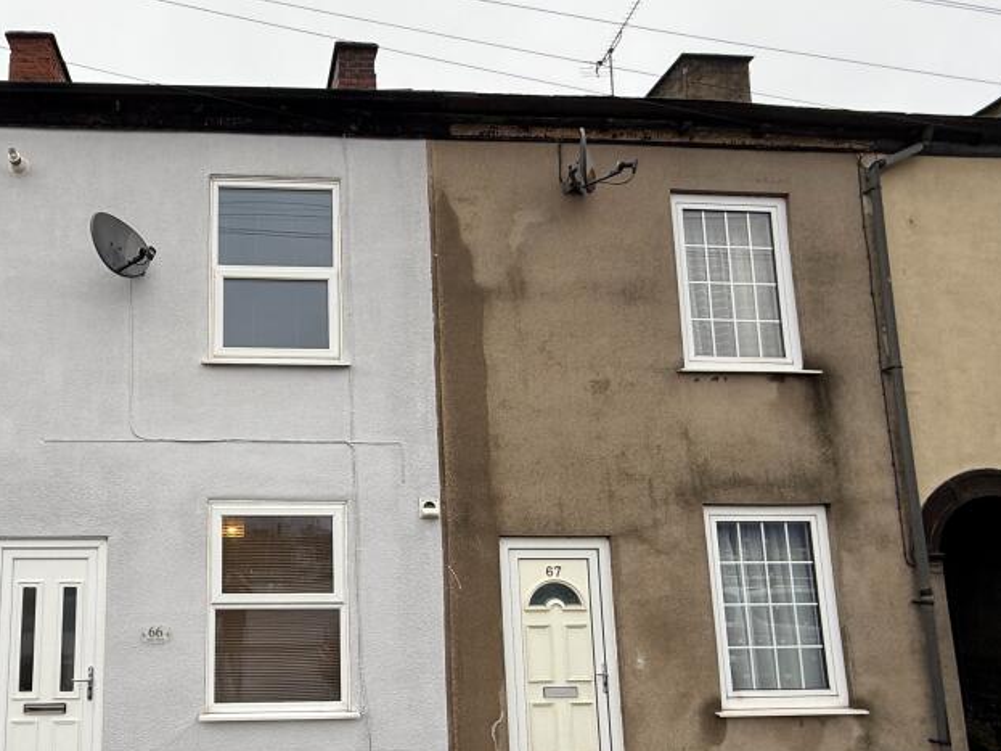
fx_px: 665
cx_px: 278
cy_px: 486
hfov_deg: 70.1
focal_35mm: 23
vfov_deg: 57.9
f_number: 2.2
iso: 50
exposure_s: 1/114
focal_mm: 2.22
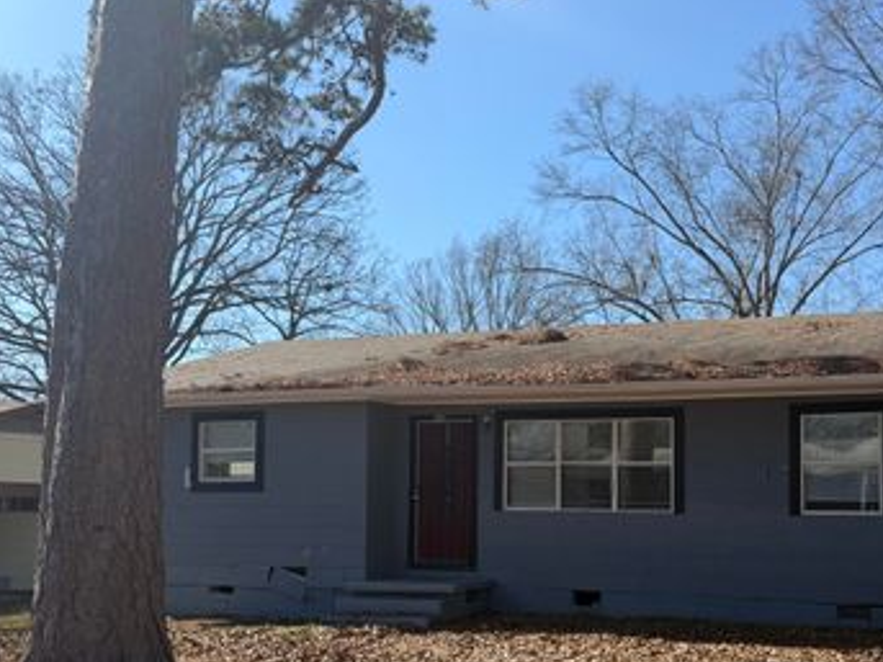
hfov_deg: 50.9
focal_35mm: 35
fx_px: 892
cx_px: 636
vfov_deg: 40.1
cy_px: 452
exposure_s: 1/3145
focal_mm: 6.76
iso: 80
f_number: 1.78
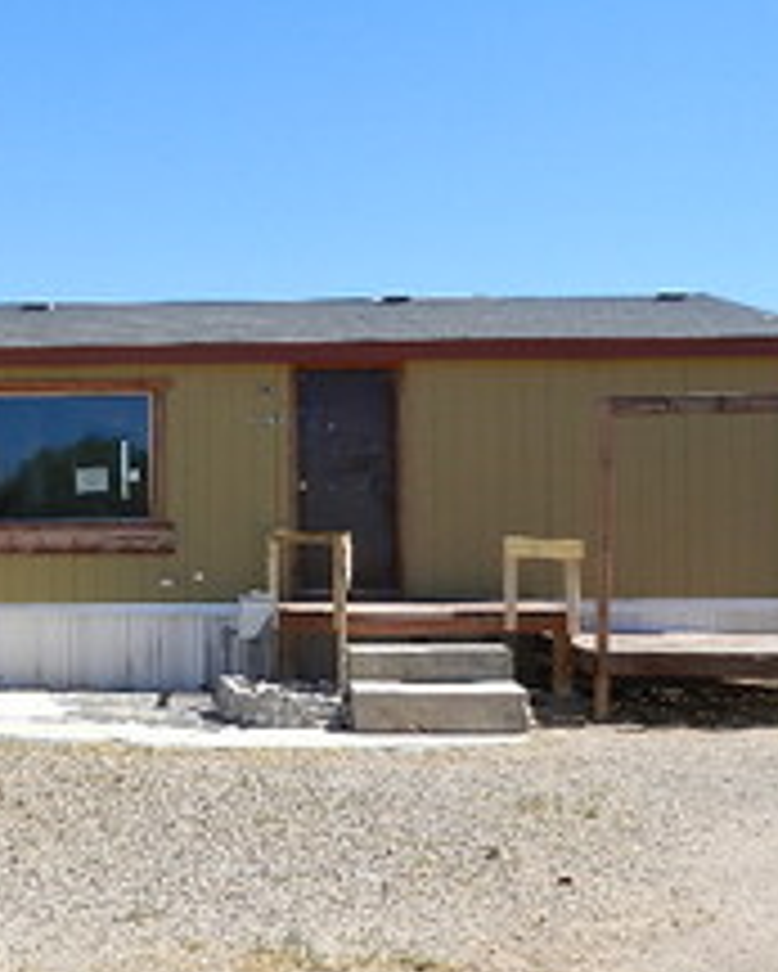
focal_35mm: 50
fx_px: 1438
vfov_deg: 37.3
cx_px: 171
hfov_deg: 29.7
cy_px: 540
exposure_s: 1/1000
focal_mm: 5.6
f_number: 4
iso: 160
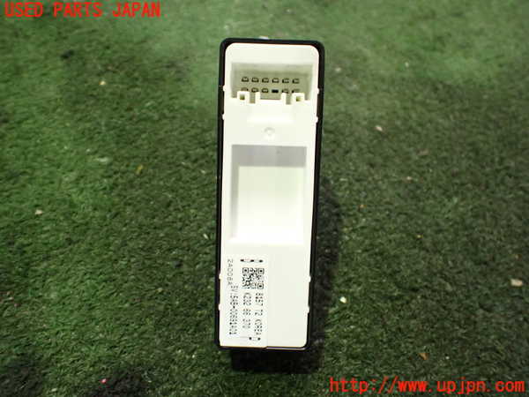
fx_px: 458
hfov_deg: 60.0
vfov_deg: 46.8
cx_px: 264
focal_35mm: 30
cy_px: 198
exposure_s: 1/50
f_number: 2.3
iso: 800
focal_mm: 5.4
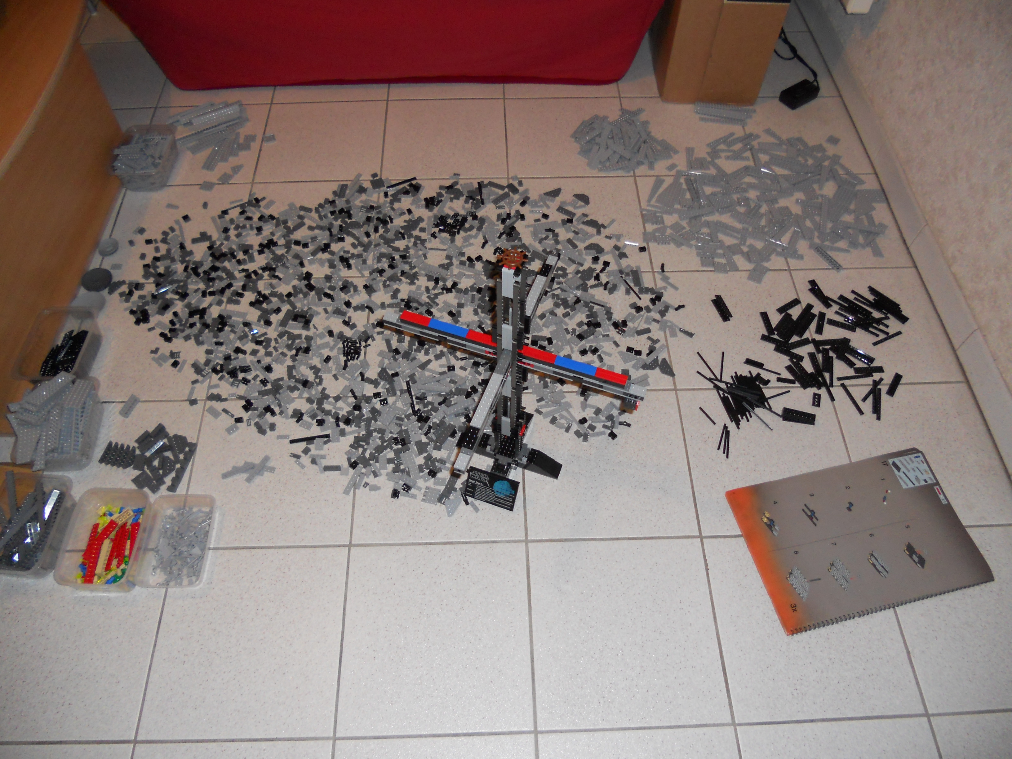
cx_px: 506
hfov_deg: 65.3
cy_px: 380
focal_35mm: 27
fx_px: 789
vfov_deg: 51.4
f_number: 3.2
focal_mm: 4.9
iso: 200
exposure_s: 1/25
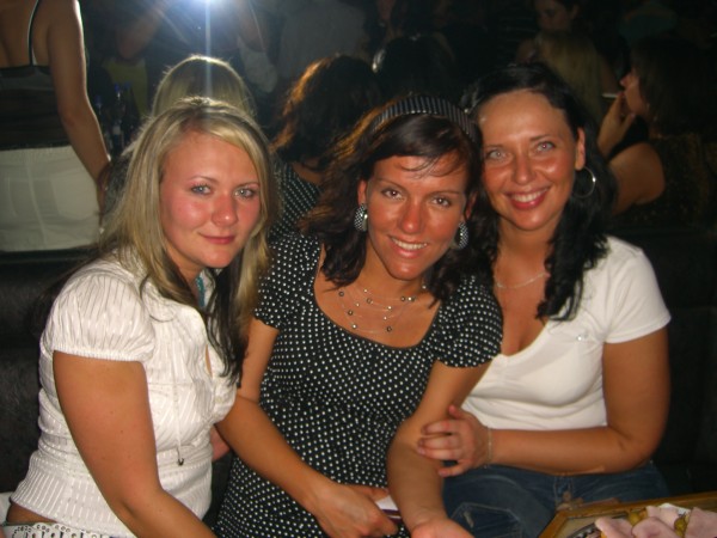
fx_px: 787
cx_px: 358
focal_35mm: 38
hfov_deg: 49.0
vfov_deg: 37.7
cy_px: 269
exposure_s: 1/60
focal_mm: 7.9
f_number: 2.8
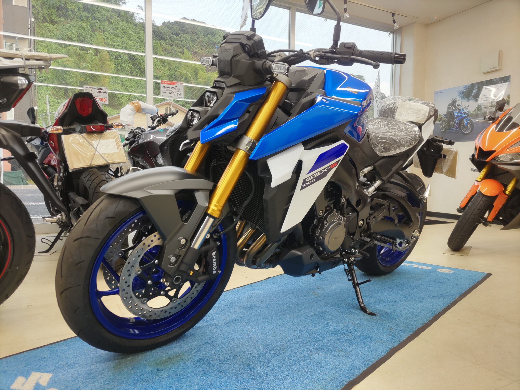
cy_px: 195
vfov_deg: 53.1
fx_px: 391
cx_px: 260
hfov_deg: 67.3
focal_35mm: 26
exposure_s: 1/50
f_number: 1.79
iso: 170
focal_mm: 4.8
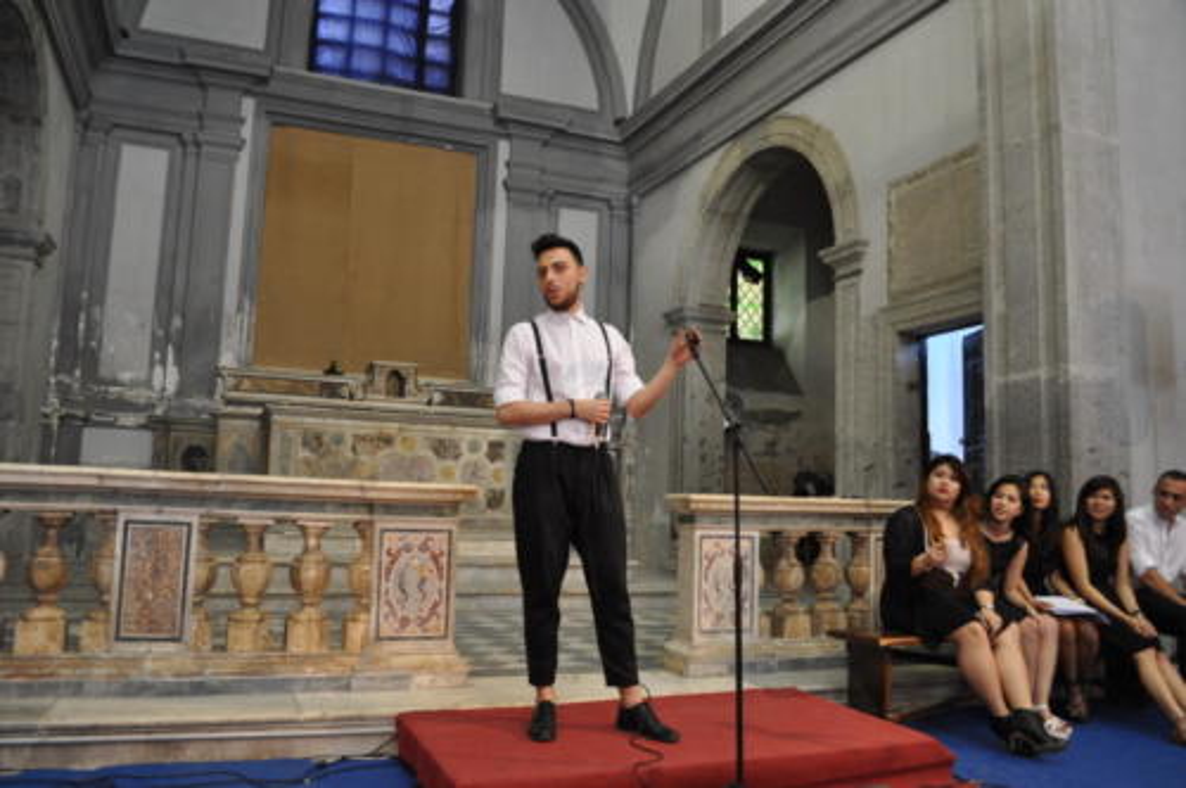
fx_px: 888
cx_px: 593
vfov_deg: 47.8
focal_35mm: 27
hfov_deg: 67.4
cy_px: 394
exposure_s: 1/8
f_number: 3.5
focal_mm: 18
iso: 400
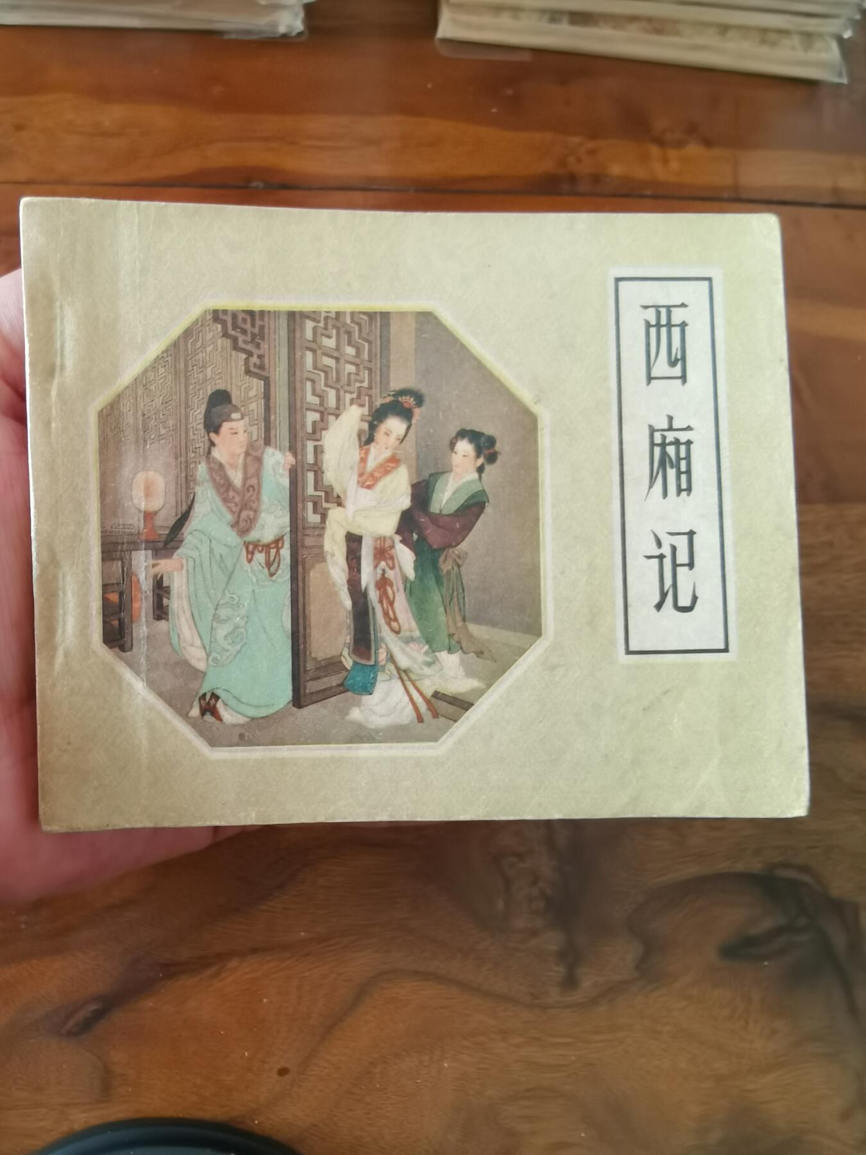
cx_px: 433
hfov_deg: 51.4
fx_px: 901
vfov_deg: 65.3
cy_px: 578
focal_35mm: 27
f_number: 2.2
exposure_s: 1/33.3
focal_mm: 2.26
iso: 320
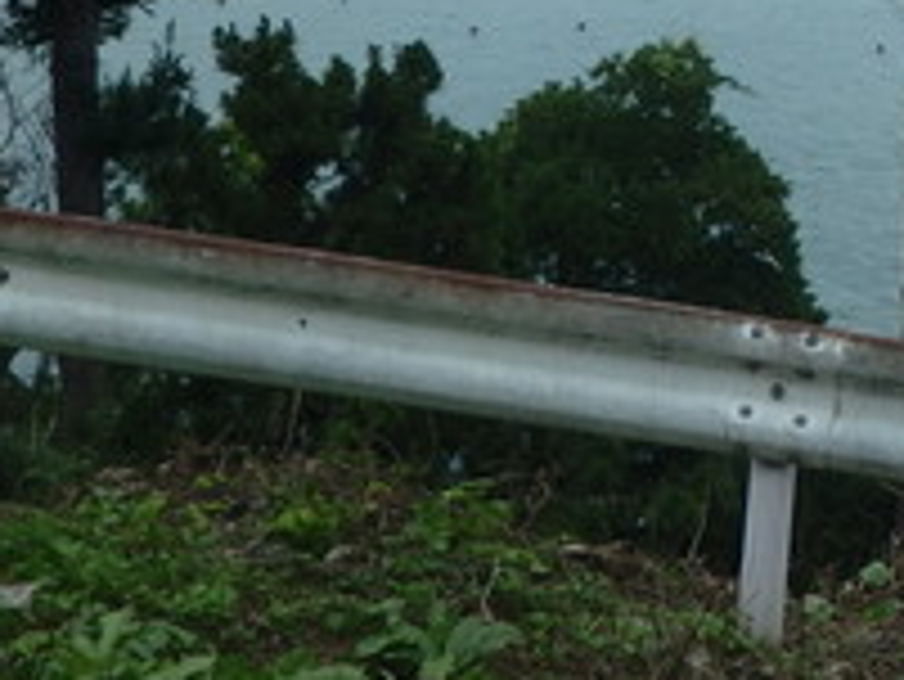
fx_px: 2822
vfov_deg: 13.0
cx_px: 967
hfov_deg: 17.6
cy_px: -311
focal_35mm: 108
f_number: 4.9
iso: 125
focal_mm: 6
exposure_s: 1/500
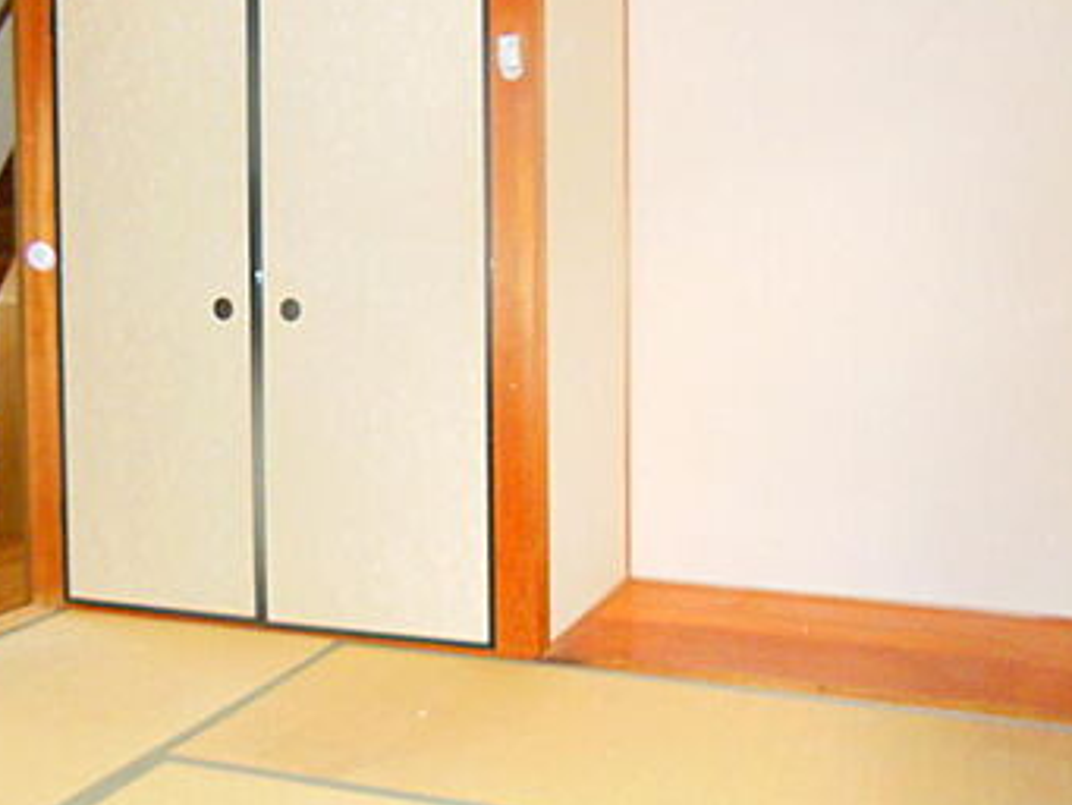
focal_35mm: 44
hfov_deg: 42.3
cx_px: 343
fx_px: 1363
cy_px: 311
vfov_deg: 32.8
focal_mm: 4.5
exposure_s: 1/25
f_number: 3.5
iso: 1000
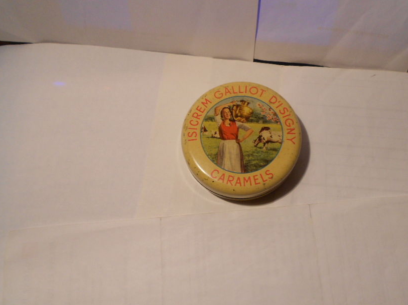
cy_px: 149
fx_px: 377
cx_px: 237
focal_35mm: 32
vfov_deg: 44.1
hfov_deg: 56.5
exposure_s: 1/30
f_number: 3.2
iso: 125
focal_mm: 4.6
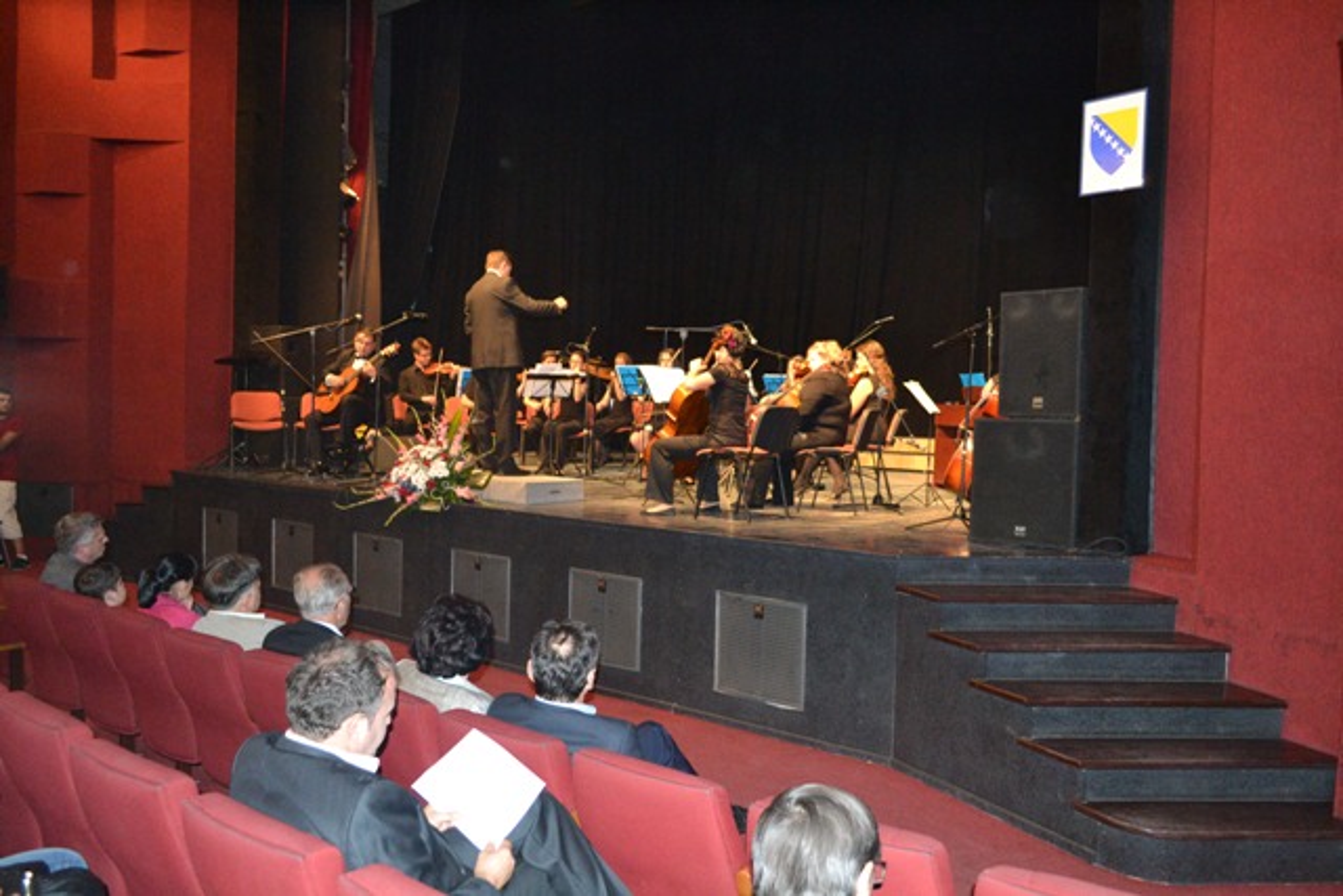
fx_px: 1007
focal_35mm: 27
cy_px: 448
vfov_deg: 48.0
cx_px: 672
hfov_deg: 67.4
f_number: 3.5
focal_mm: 18
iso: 3200
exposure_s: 1/60
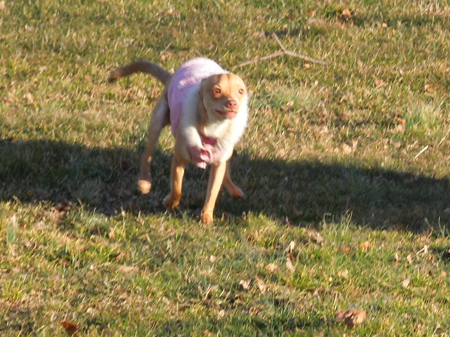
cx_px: 225
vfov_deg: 9.8
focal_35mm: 151
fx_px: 1963
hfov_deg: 13.1
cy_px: 168
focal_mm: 27.2
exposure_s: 1/200
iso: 125
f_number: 4.9
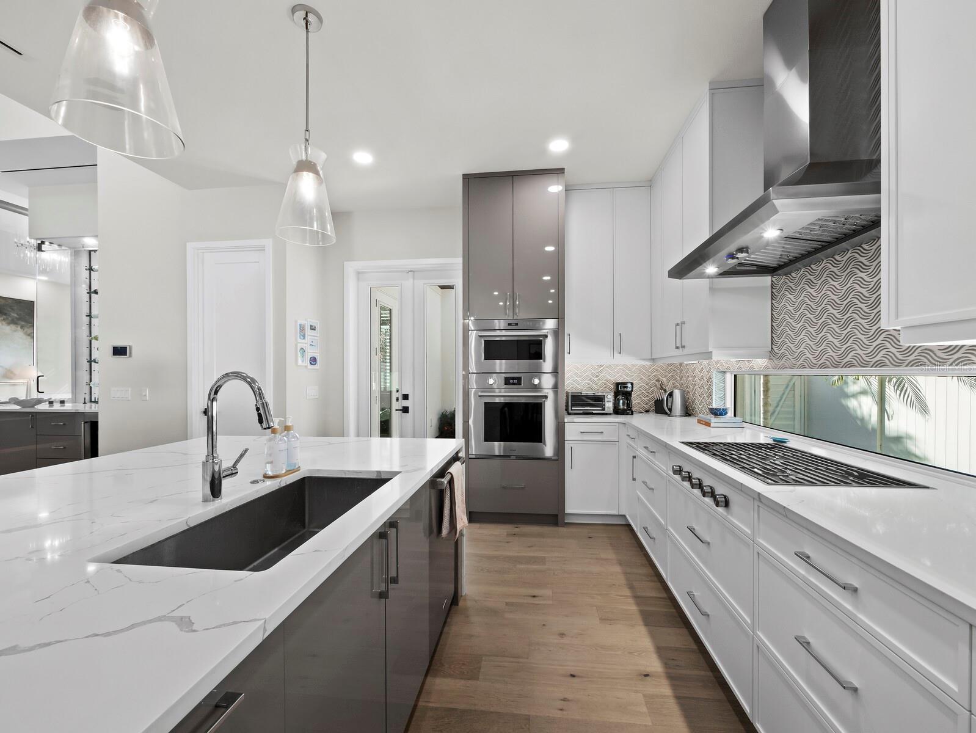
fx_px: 395
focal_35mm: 14
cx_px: 488
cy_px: 366
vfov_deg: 85.7
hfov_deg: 102.0
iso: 320
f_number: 11
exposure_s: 1/4
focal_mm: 7
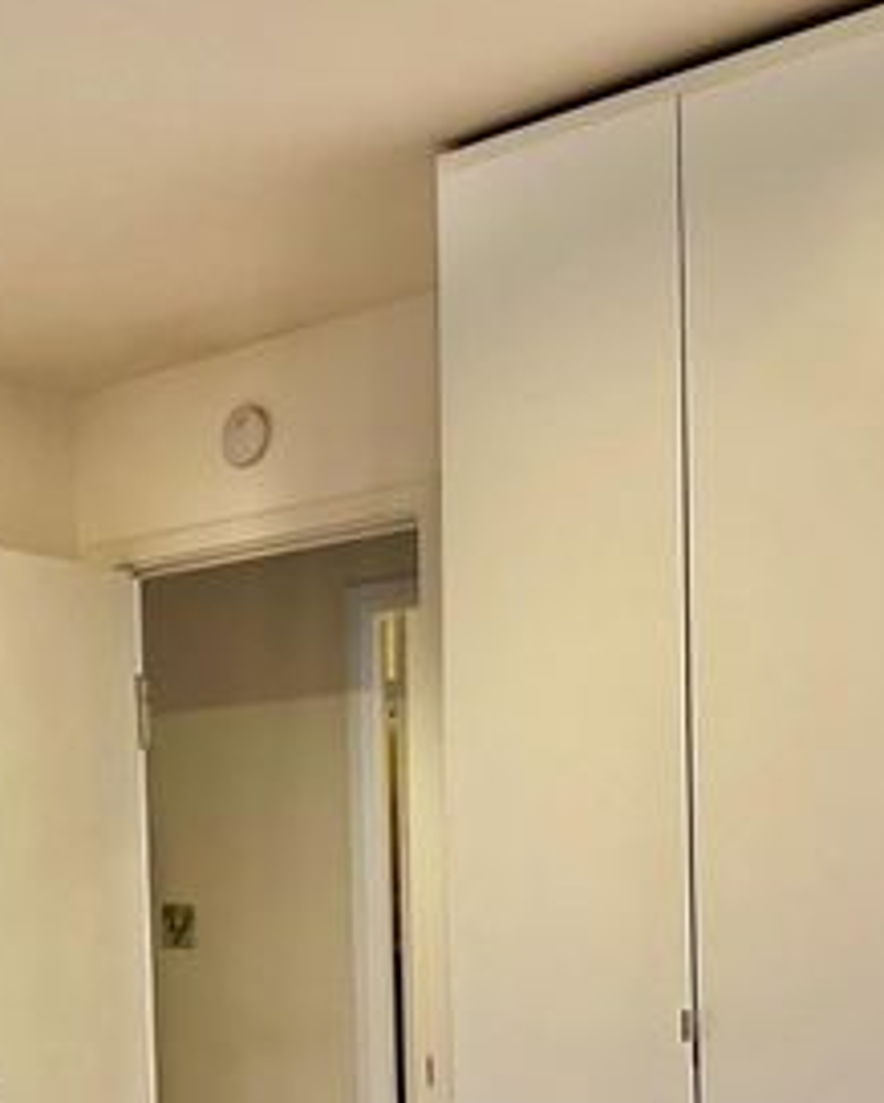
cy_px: 896
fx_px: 1829
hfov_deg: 25.9
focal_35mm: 56
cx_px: 24
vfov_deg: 32.5
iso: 500
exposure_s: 1/60
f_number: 1.78
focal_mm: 6.86
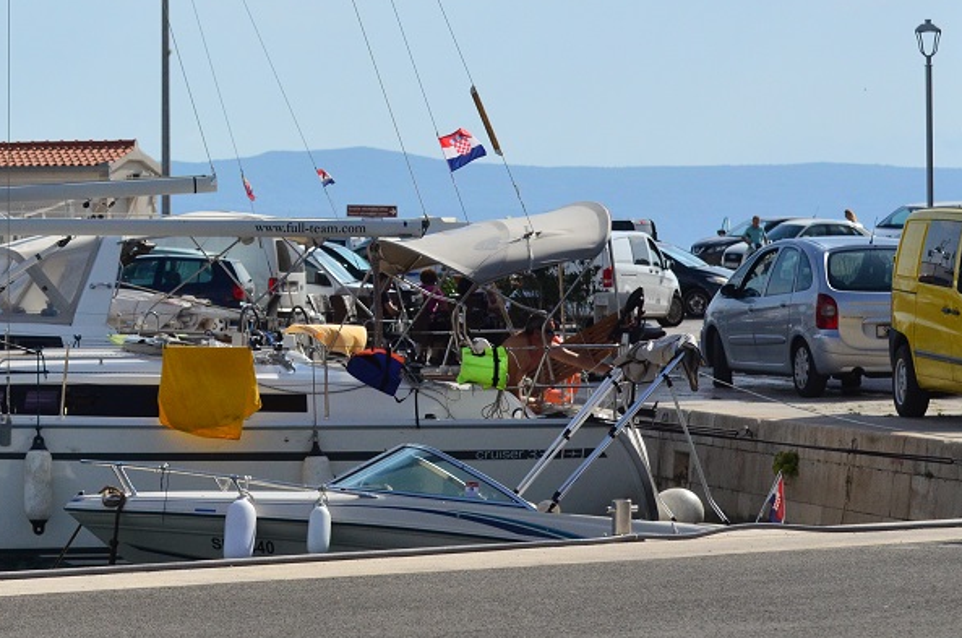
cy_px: 232
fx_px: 4721
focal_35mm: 177
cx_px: 217
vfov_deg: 7.7
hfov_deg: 11.6
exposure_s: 1/8000
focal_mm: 70
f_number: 5.6
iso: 1000
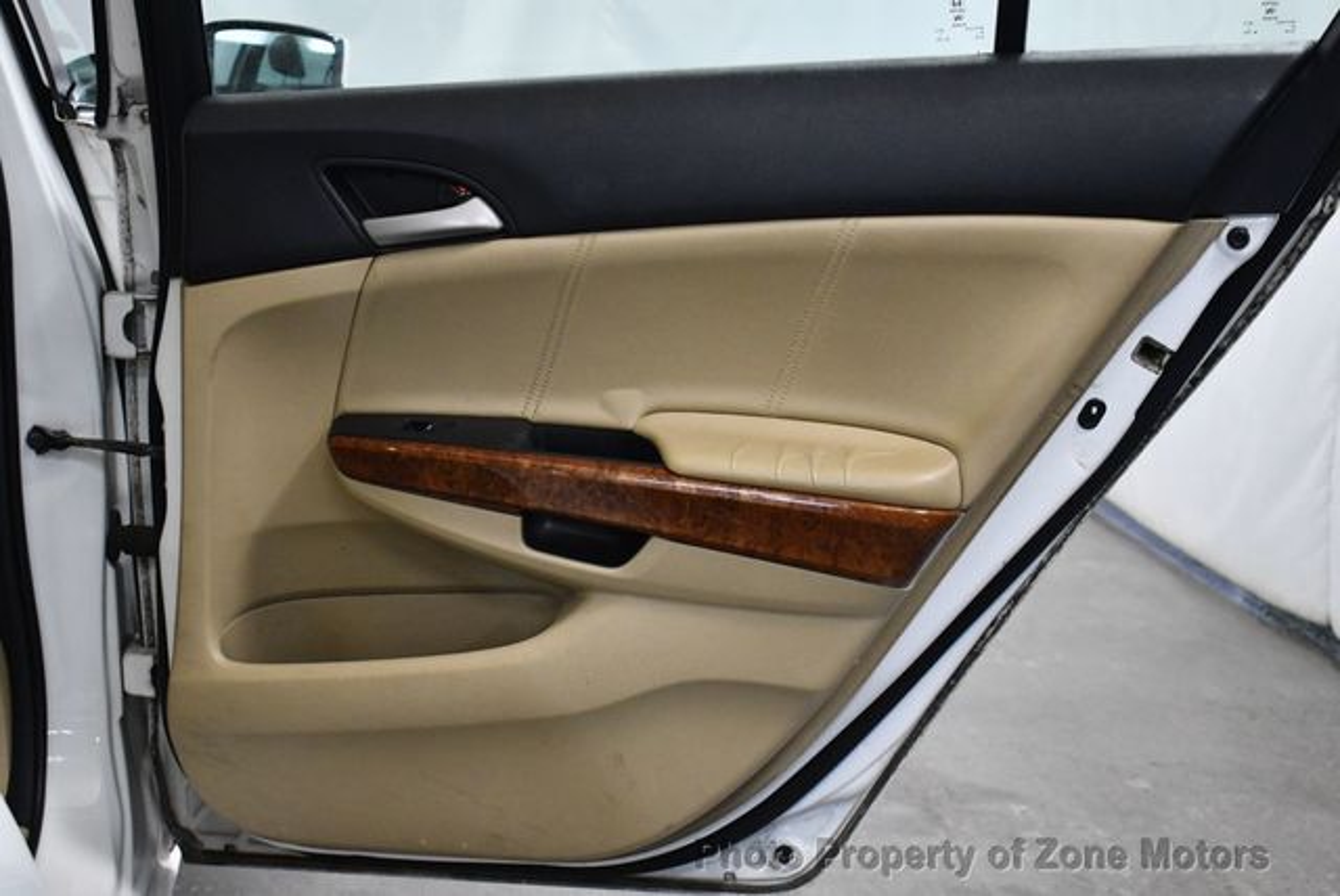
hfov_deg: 39.6
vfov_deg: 27.0
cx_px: 670
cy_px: 448
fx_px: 1863
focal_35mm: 50
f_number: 4
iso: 1800
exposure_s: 1/125
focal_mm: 25
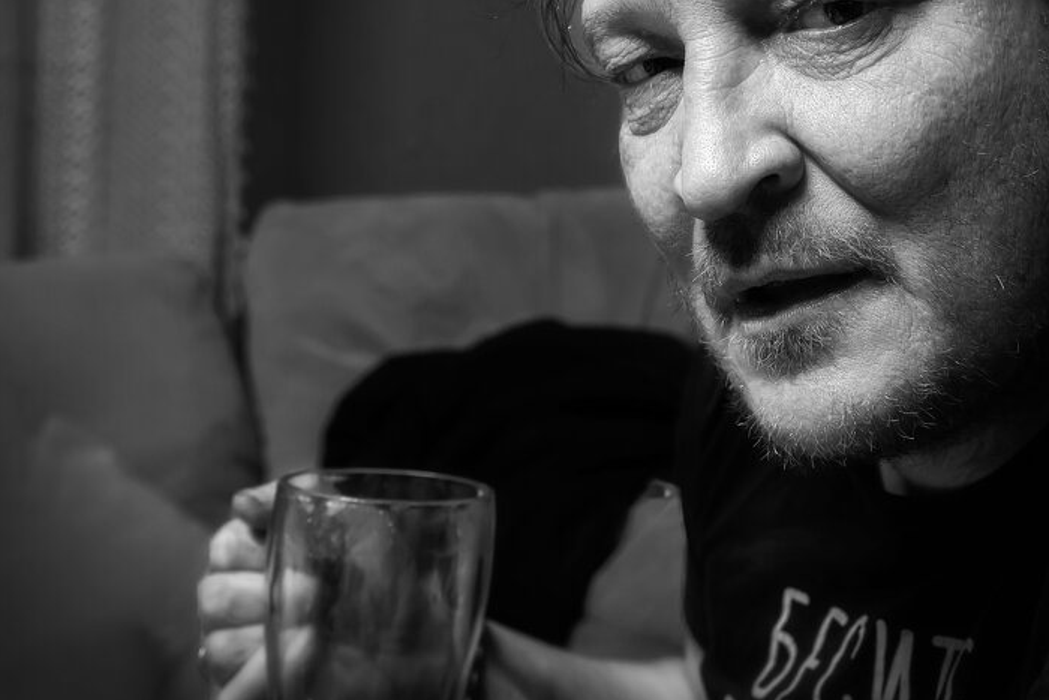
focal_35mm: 60
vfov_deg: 22.3
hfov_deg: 32.8
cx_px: 775
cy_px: 118
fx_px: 1749
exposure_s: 1/30
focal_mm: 35
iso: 1600
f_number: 5.6
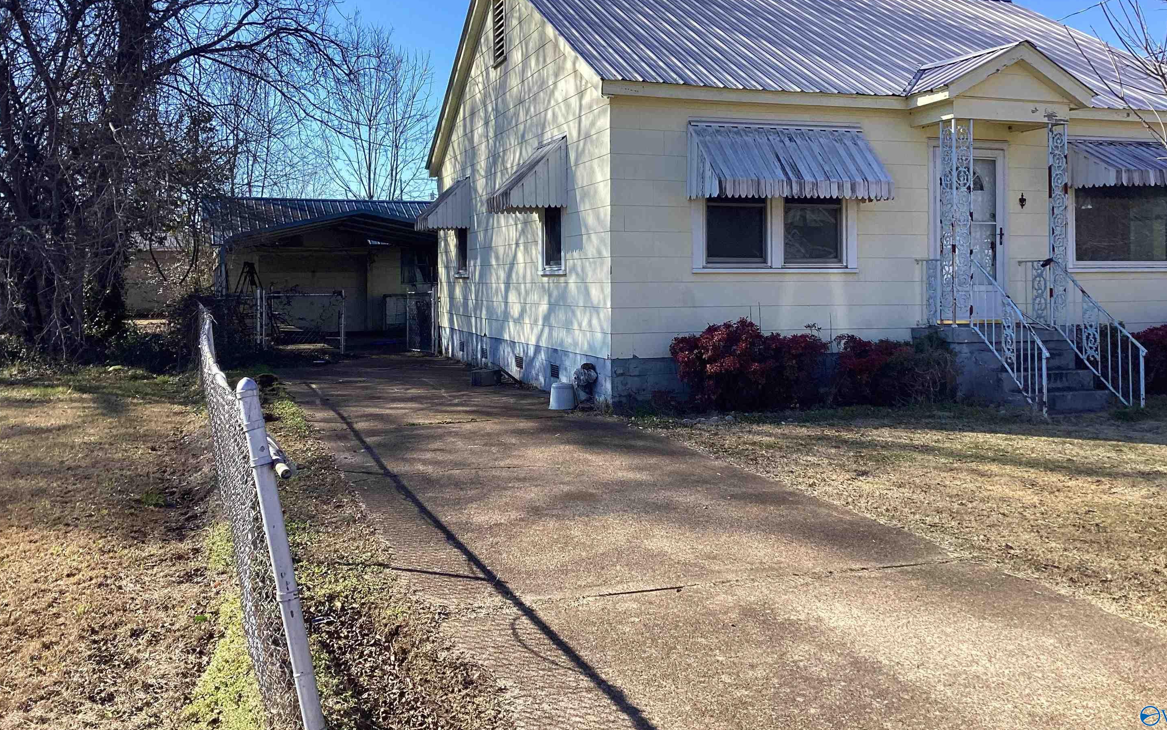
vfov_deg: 36.1
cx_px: 597
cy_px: 267
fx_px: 1113
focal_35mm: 35
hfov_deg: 55.3
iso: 25
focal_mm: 3.3
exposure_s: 1/747
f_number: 2.4
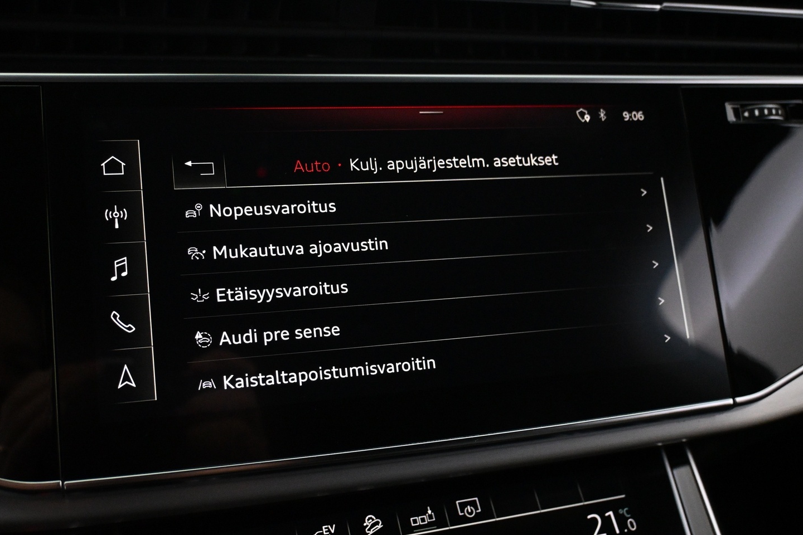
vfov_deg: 36.6
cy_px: 274
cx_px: 359
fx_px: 809
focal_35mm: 36
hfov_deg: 52.7
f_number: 4
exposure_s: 1/100
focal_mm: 21.5
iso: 4000
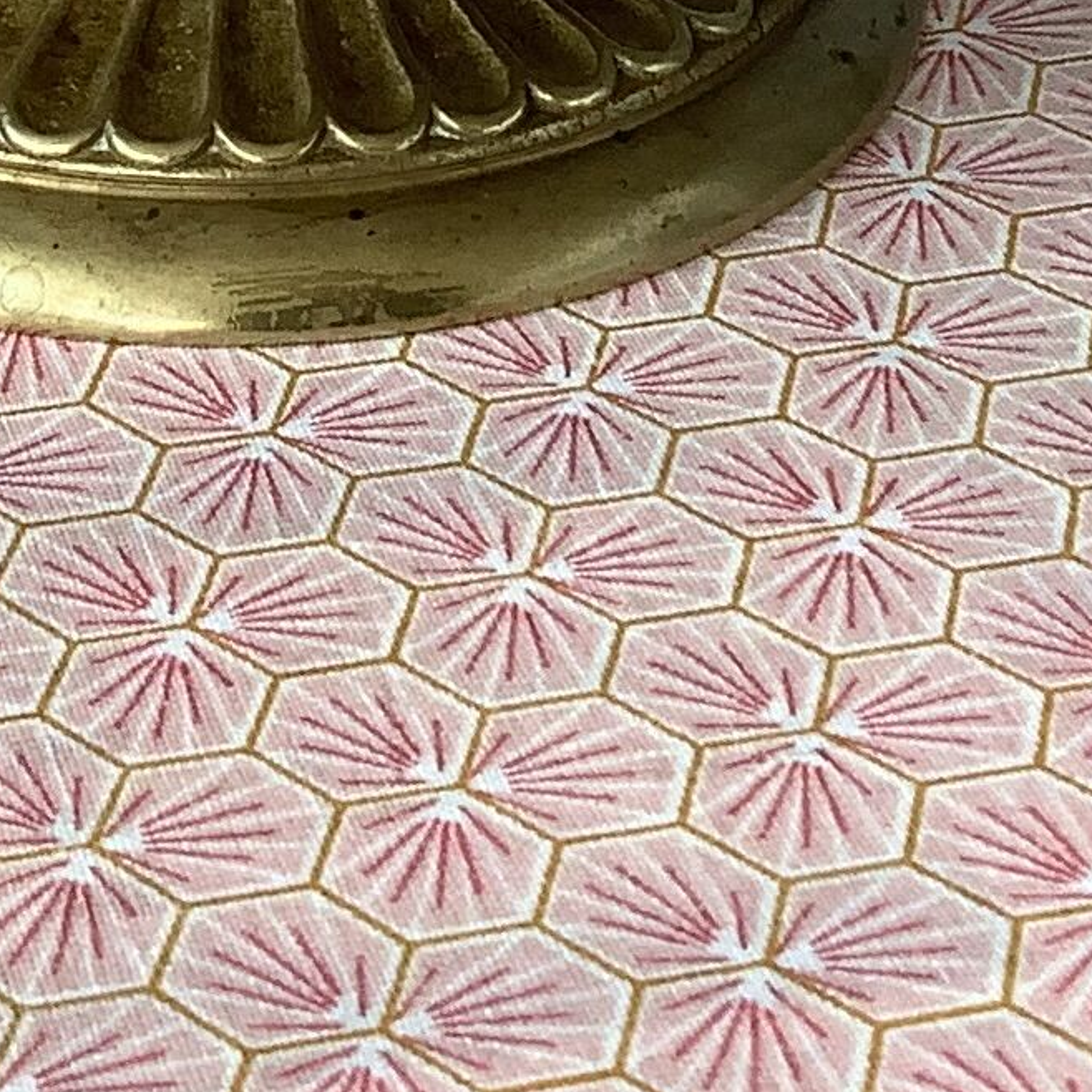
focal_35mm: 136
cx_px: 219
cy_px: -845
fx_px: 4854
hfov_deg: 12.8
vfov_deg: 11.9
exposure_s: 1/120
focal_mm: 3.3
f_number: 2.4
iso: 32
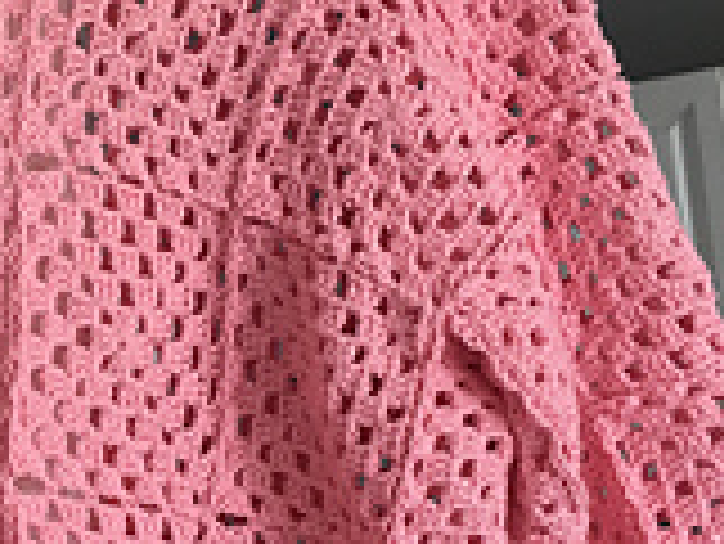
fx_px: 1884
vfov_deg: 16.2
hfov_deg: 20.6
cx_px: -90
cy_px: 519
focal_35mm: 90
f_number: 2.2
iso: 32
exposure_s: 1/33
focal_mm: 4.15
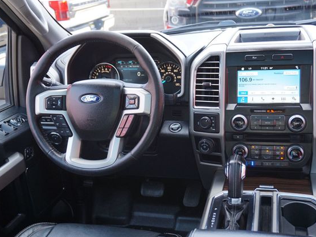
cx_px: 176
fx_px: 379
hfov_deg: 45.2
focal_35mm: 42
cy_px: 118
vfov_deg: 34.7
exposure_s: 1/60
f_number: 4.5
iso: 320
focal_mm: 25
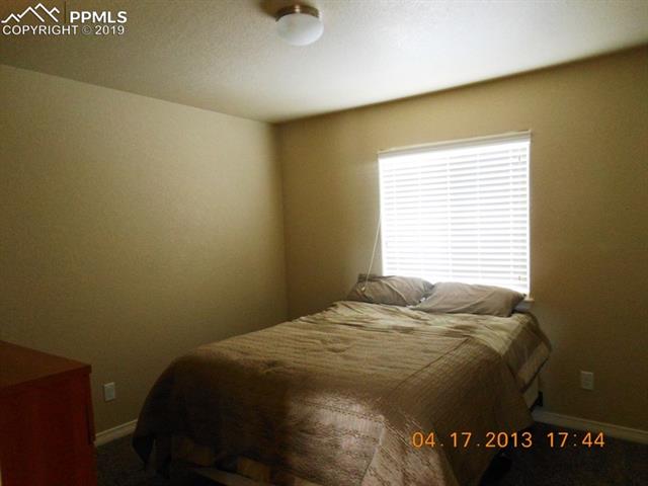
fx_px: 468
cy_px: 243
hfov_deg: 69.4
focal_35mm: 25
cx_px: 324
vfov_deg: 54.9
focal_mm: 4.5
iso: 500
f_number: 3.2
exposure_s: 1/8
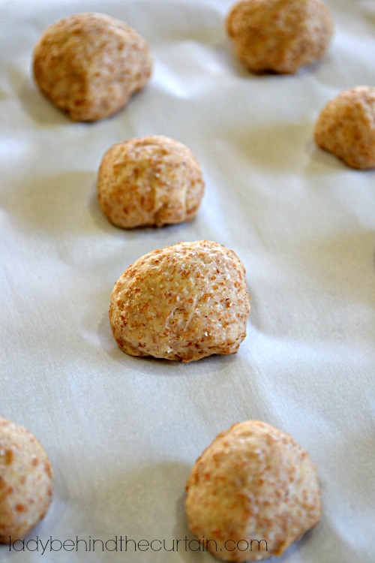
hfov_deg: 18.2
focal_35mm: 75
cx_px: 188
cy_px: 282
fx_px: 1172
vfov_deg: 27.0
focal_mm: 50
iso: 400
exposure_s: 1/20
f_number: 5.6
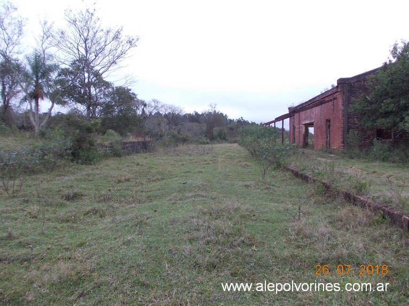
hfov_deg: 63.5
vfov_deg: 49.7
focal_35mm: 28
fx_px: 331
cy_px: 153
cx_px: 204
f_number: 2.7
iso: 80
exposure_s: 1/320
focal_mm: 4
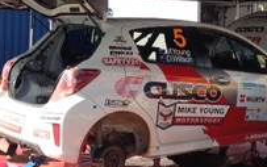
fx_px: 502
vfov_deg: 18.8
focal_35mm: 69
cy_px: 47
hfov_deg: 29.1
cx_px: 216
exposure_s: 1/695
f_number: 2.4
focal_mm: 4.13
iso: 50
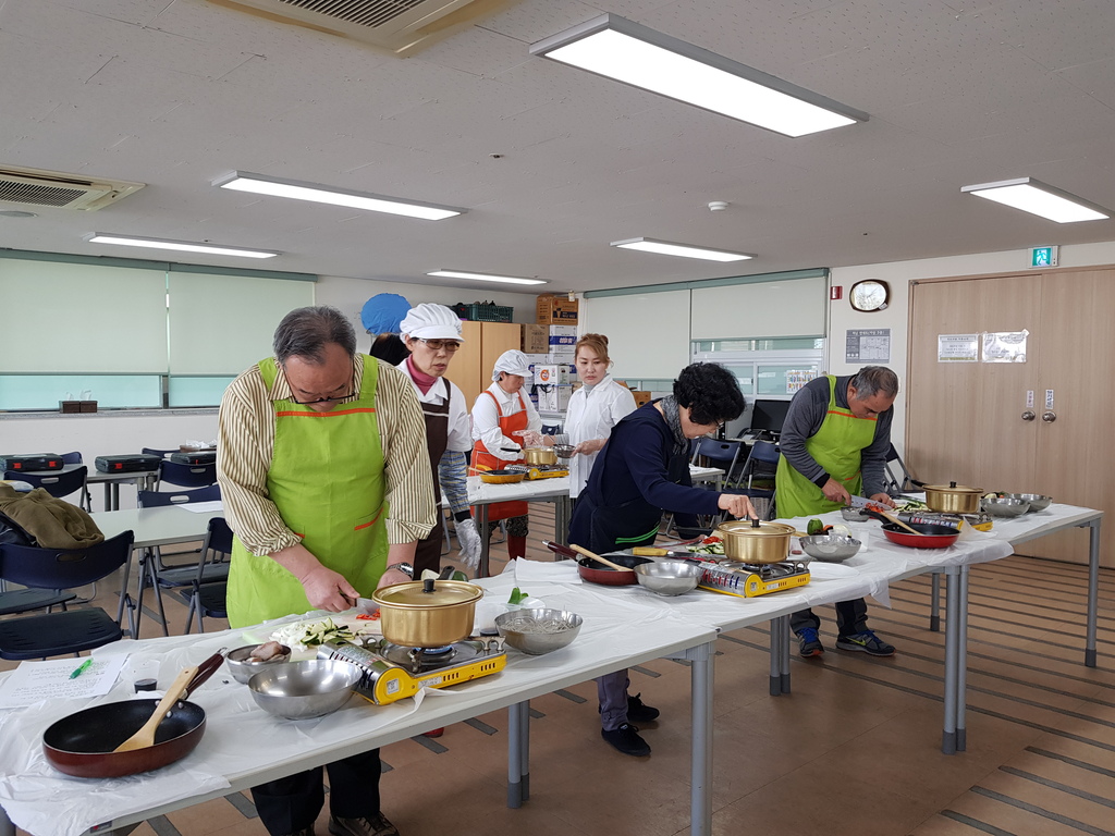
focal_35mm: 26
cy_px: 418
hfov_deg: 67.3
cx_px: 558
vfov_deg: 53.1
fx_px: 837
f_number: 1.7
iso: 80
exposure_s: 1/60
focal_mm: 4.3
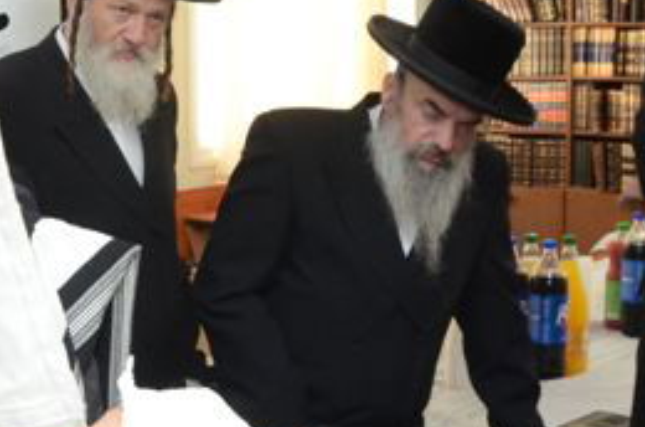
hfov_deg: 24.0
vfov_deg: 16.4
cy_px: 204
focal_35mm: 83
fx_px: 1483
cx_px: 94
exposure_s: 1/80
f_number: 6.3
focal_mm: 18
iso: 1250
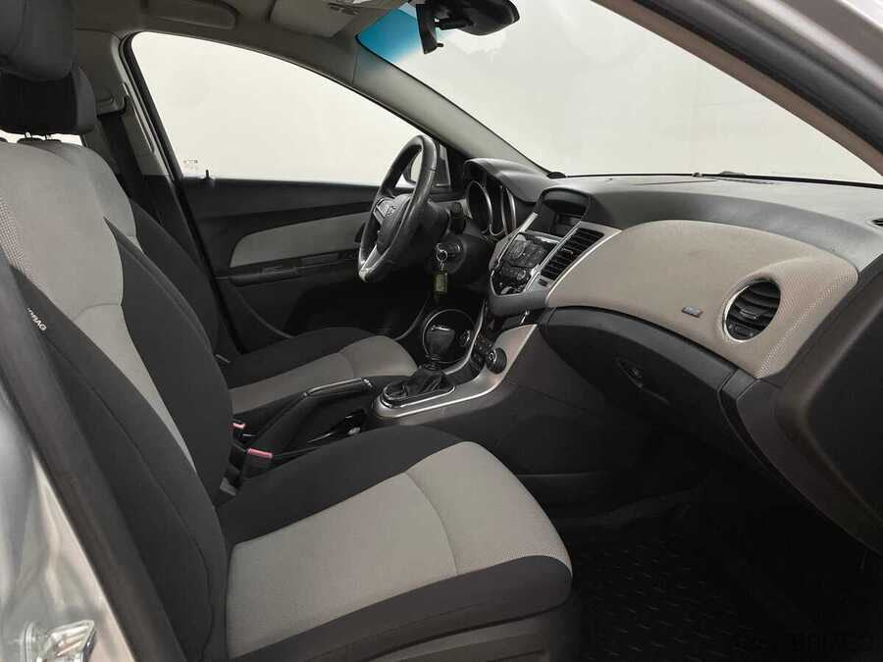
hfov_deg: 67.3
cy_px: 331
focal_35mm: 26
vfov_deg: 53.1
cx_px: 442
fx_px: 663
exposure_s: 1/100
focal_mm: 4.2
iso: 80
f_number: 1.6
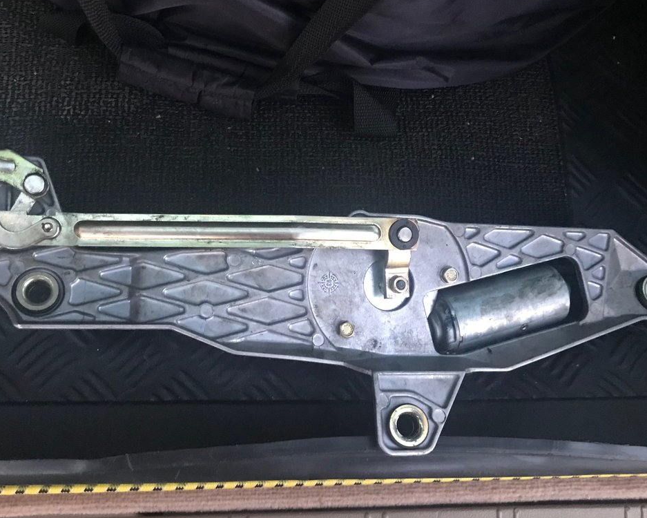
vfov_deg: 42.2
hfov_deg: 51.5
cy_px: 260
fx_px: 670
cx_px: 302
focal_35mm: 35
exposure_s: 1/8
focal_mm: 3.99
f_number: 1.8
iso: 100
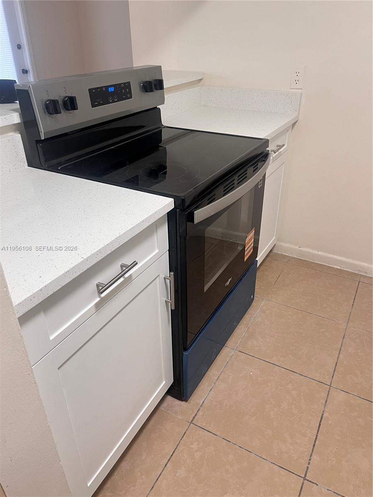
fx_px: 374
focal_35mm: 26
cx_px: 186
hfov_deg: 53.1
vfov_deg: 67.3
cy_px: 248
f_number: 1.6
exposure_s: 1/60
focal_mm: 5.1
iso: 200
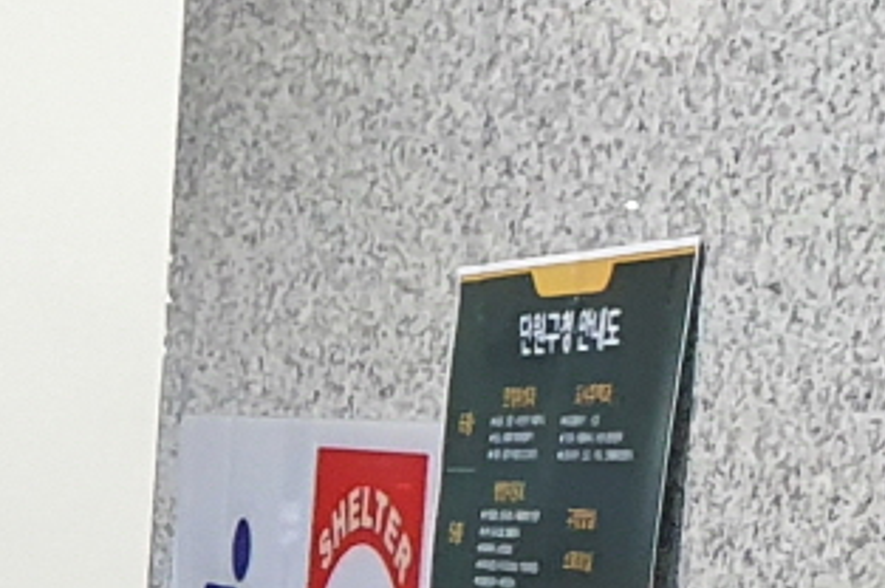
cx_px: -1080
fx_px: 4248
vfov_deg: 7.5
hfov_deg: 10.6
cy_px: 1250
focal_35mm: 173
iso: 250
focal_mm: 4.32
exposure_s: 1/40
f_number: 2.4
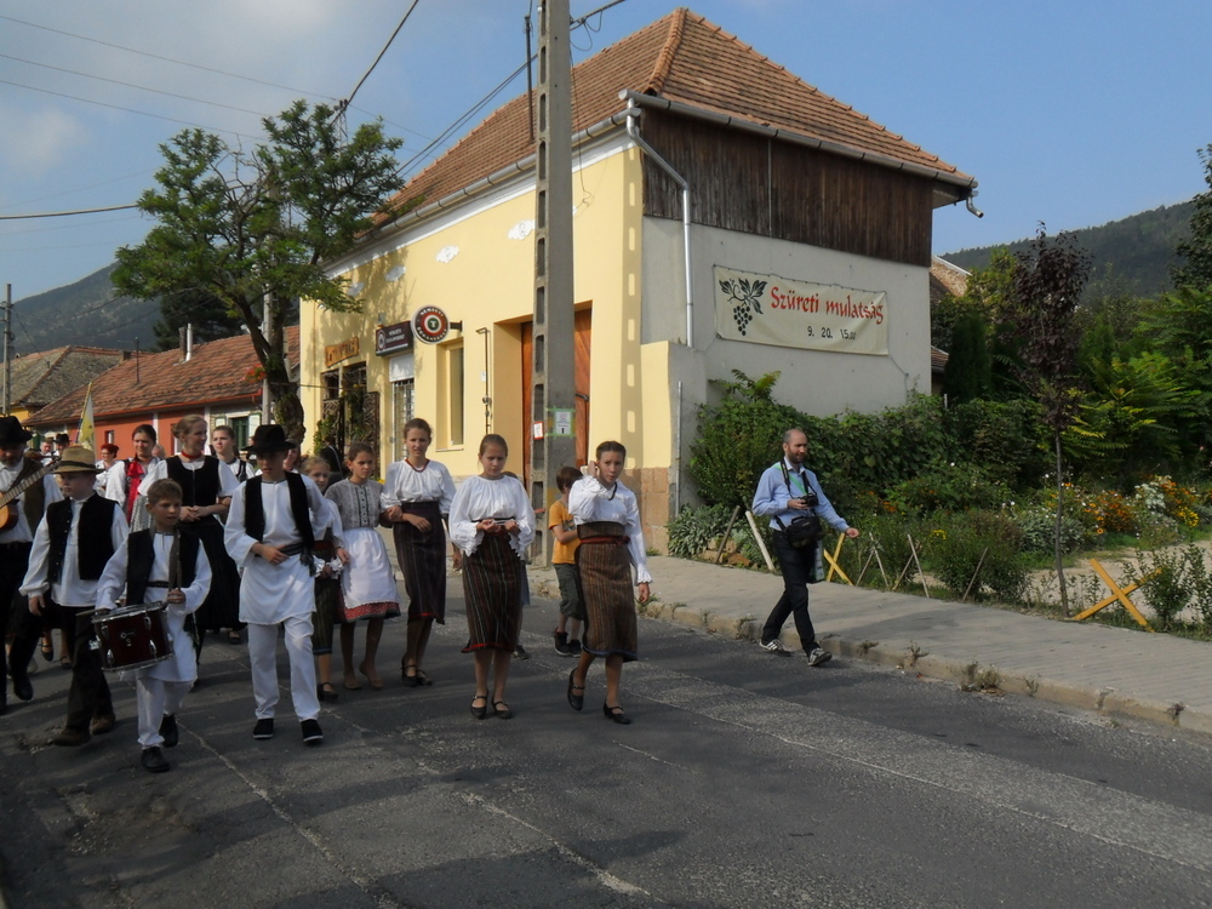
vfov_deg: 38.7
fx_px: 1295
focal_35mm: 37
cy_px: 454
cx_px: 606
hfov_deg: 50.1
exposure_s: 1/1000
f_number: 4
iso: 100
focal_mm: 6.6
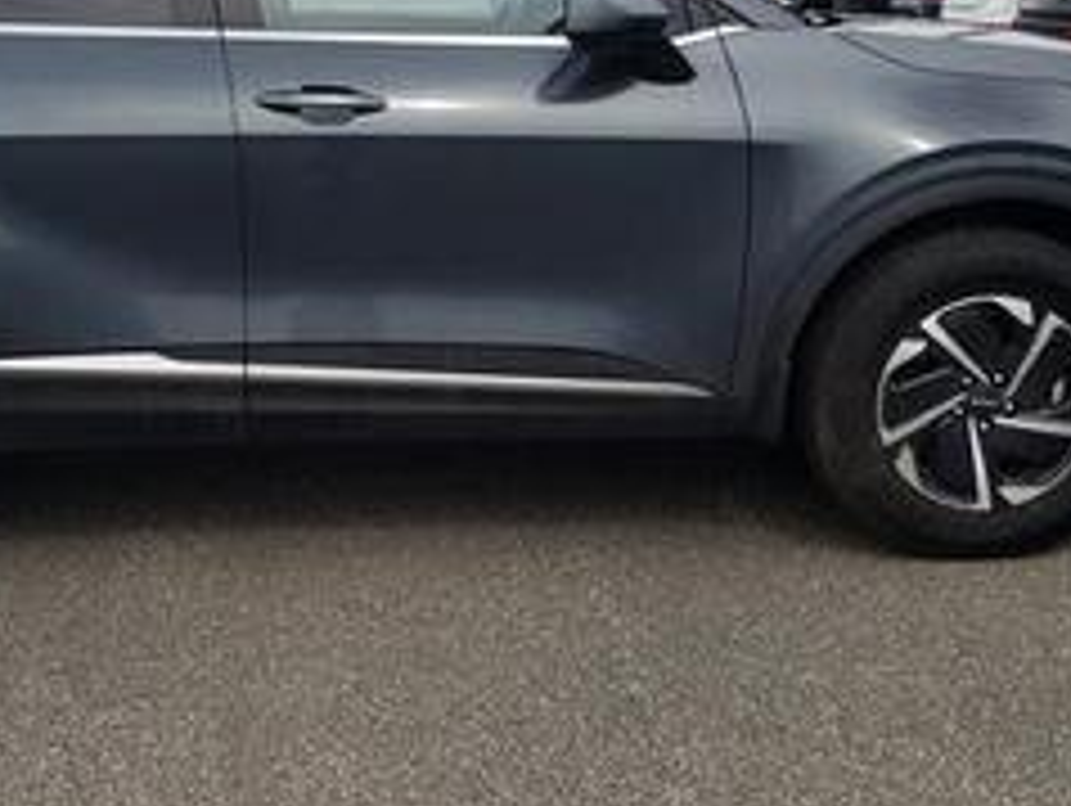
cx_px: 284
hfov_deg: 34.3
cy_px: 275
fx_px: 1703
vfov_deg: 26.5
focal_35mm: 55
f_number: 2.4
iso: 50
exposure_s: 1/820
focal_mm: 4.3
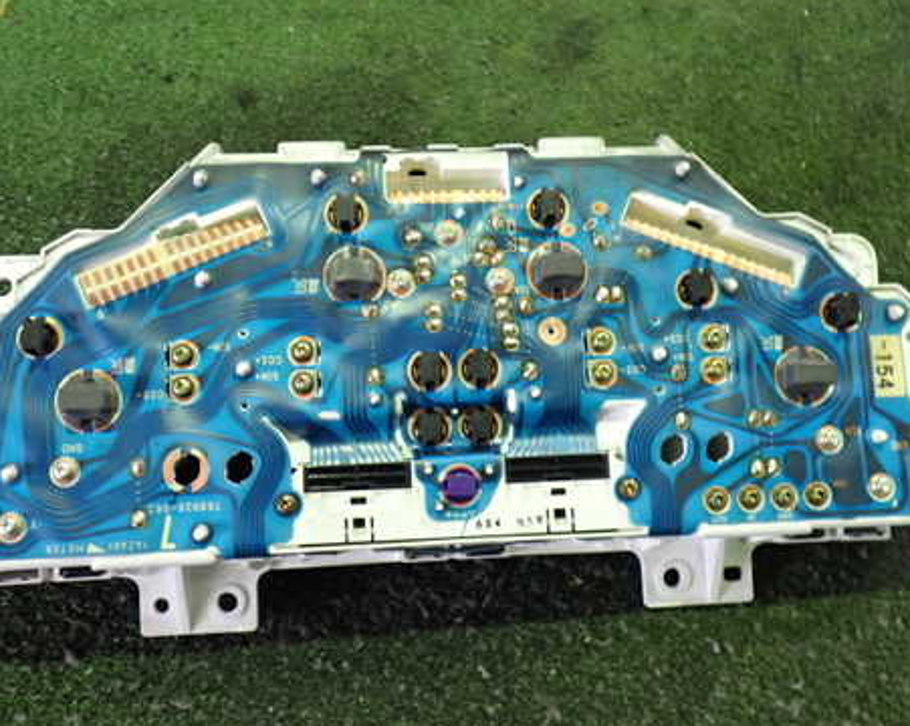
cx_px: 442
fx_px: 1049
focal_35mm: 39
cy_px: 351
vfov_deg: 38.2
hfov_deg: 46.9
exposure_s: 1/30
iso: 640
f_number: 2.3
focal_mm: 5.4
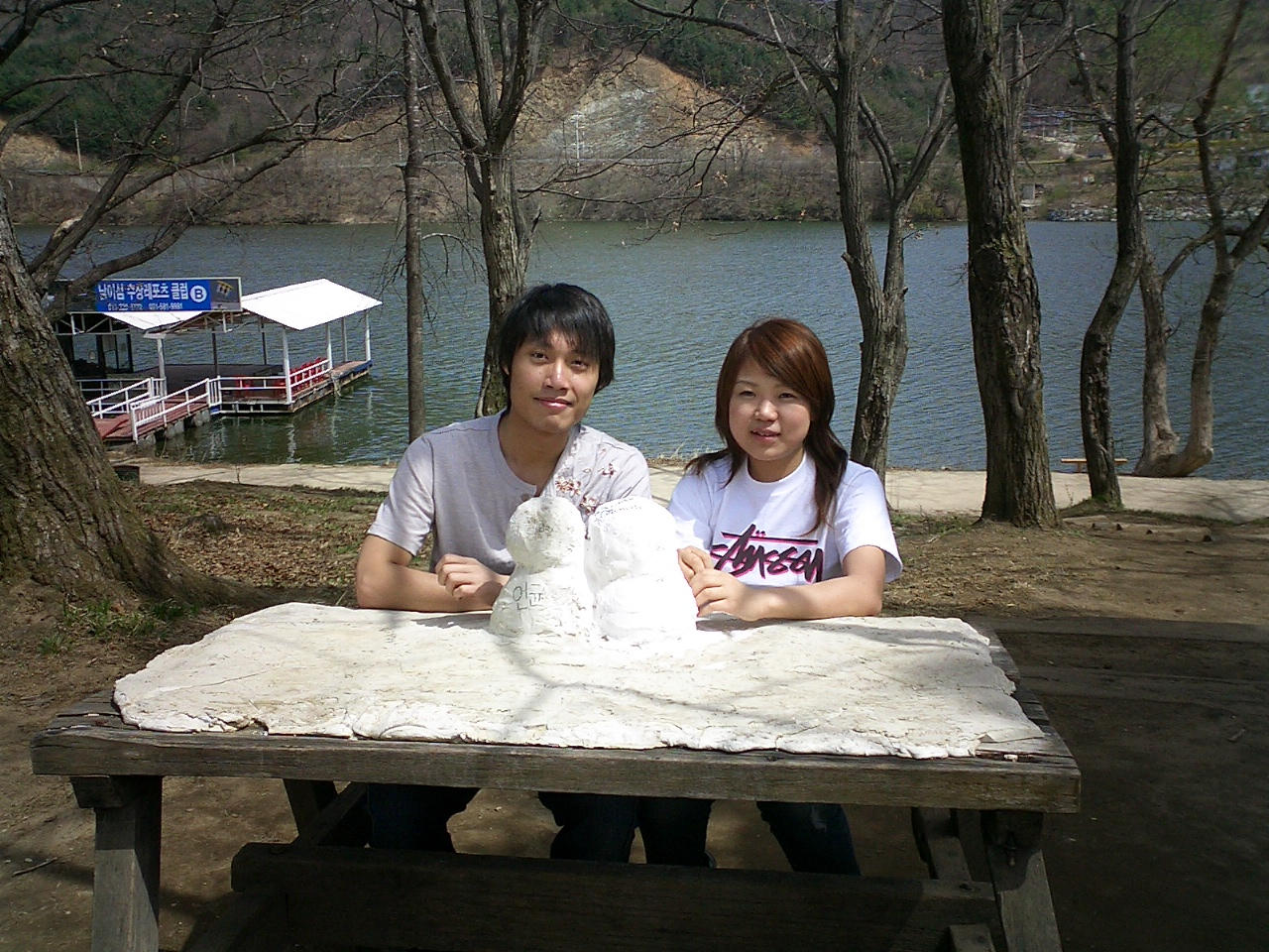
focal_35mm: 37
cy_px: 476
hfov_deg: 50.1
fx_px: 1356
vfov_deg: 38.7
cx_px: 634
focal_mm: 5.6
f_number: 3.5
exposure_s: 1/1250
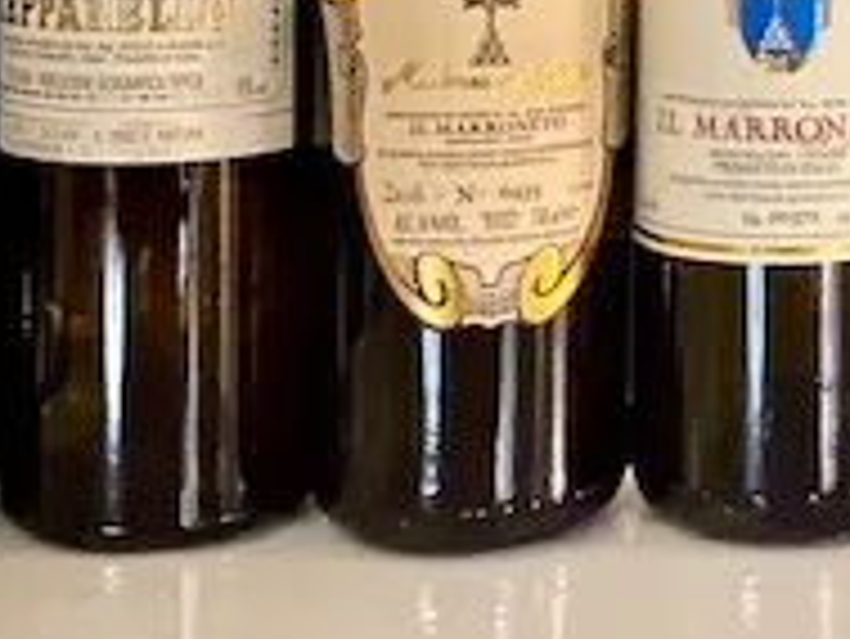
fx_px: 2162
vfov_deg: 15.9
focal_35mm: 88
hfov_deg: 21.0
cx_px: 976
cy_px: -194
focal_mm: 4.25
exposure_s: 1/8
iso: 800
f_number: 1.8
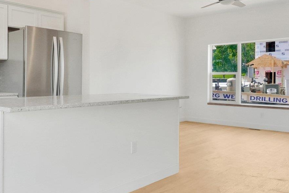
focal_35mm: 36
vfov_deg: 36.8
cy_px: 81
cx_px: 125
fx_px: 288
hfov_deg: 53.1
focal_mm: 15.4
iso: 2500
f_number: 13
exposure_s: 1/320
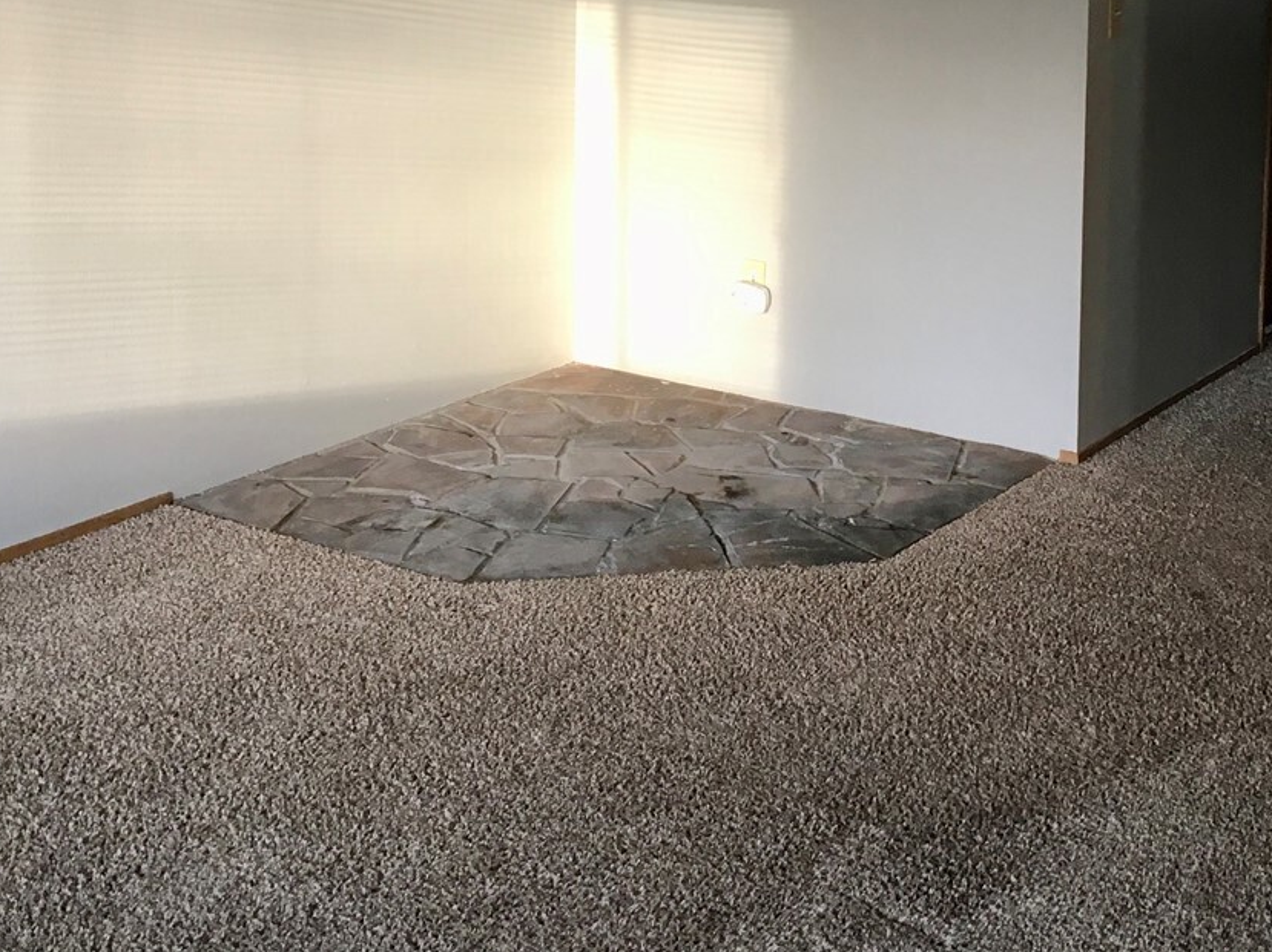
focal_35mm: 56
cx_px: 683
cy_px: 51
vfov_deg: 25.1
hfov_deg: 34.3
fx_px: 2057
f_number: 2.2
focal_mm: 4.15
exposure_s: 1/30
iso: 64
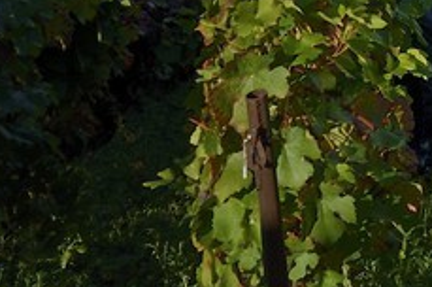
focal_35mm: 245
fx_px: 2936
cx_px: 1302
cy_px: -670
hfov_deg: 7.4
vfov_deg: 5.2
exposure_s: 1/200
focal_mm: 35
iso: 200
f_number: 14
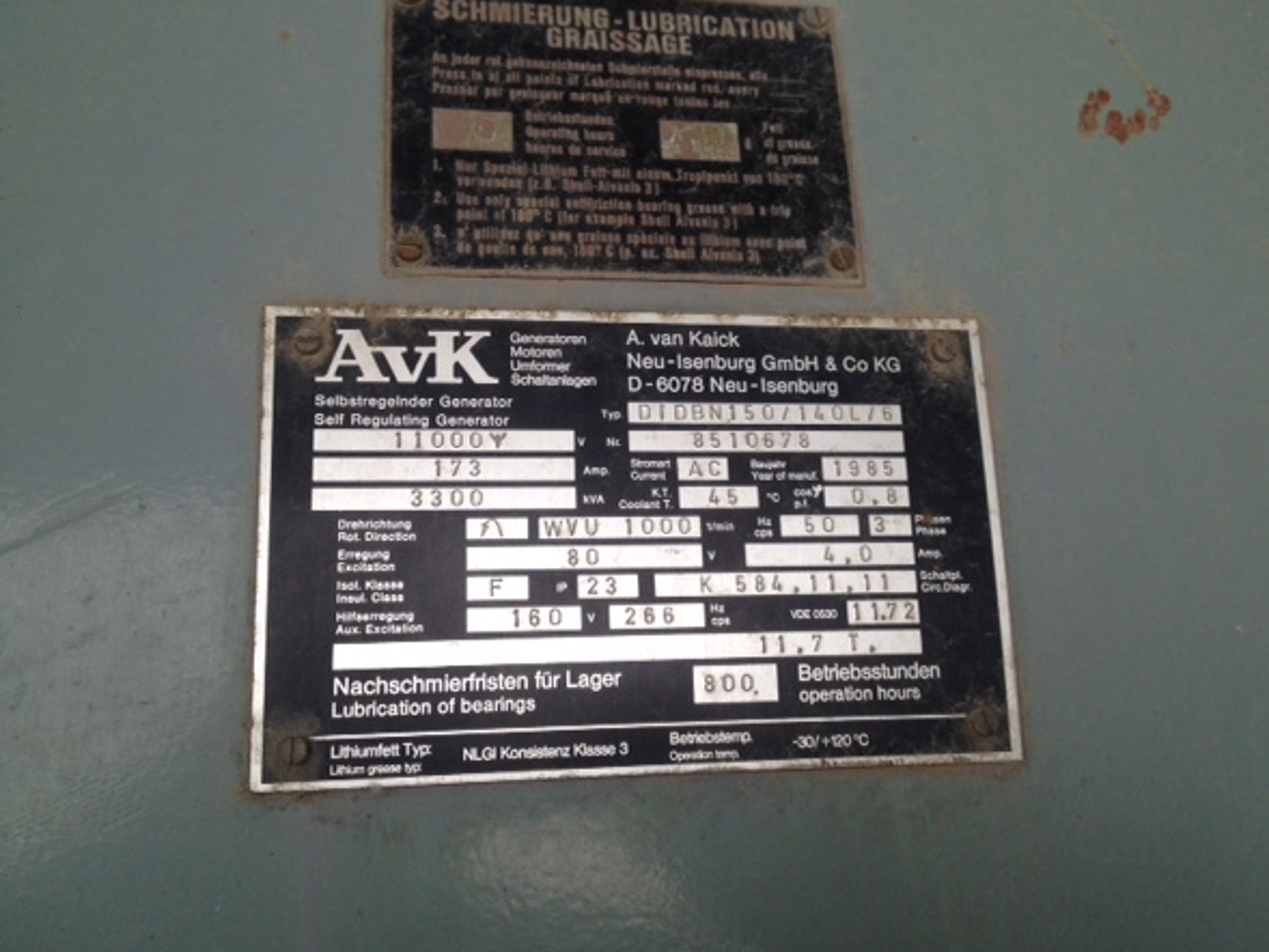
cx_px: 668
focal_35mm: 38
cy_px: 461
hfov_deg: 48.9
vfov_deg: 37.7
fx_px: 1393
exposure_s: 1/139
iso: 50
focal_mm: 4.28
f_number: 2.4
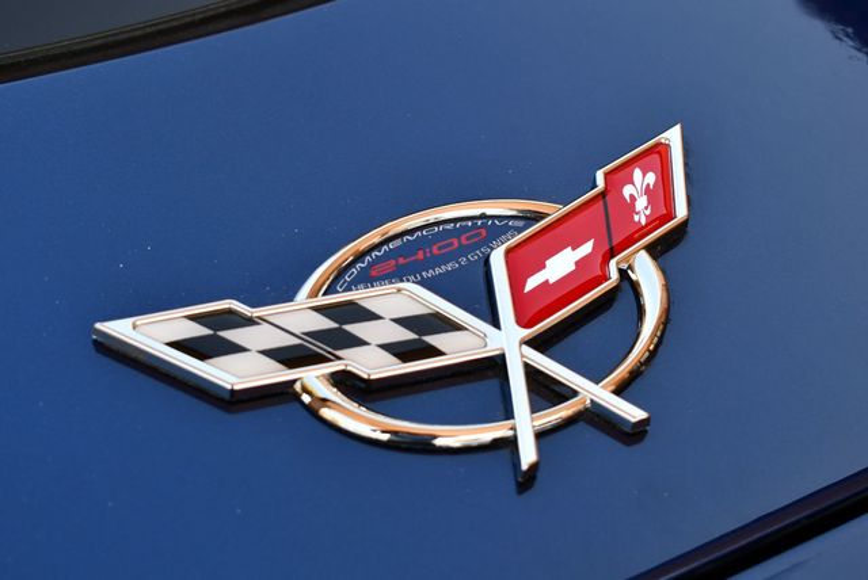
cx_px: 434
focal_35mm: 76
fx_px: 1834
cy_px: 290
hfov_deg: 26.6
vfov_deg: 18.0
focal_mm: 38
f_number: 5.6
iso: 400
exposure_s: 1/250
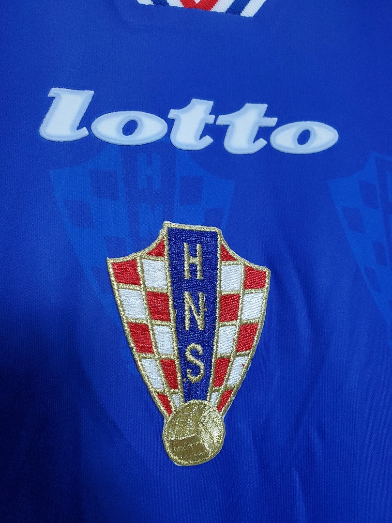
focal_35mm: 26
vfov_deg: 67.3
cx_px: 196
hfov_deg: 53.1
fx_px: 393
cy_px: 262
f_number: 2.4
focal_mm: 4.3
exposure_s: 1/15
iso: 200
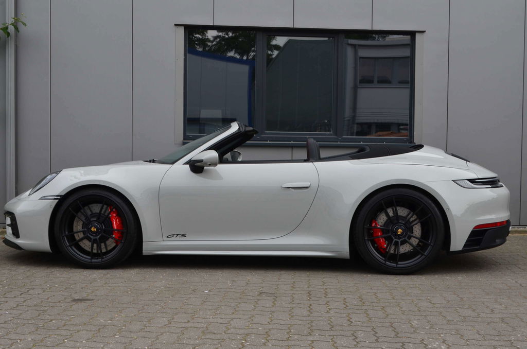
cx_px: 264
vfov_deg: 27.9
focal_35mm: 48
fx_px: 701
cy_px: 174
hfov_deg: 41.2
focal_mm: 32
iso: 220
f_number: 10
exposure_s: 1/60
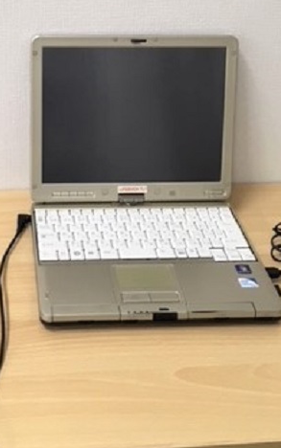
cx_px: 27
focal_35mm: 42
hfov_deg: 29.3
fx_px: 514
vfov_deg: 47.2
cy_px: 219
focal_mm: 4.15
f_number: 2.2
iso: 25
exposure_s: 1/30
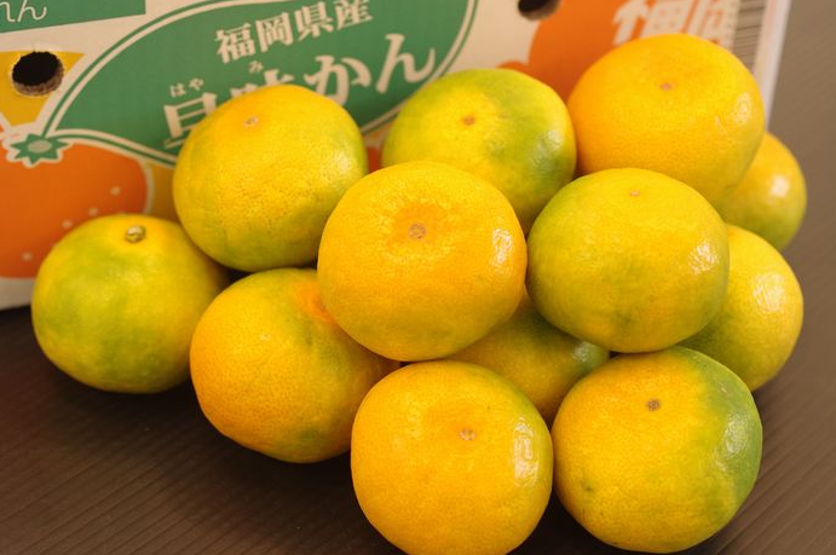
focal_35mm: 76
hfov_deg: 26.7
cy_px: 276
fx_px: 1763
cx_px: 415
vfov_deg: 17.9
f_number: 4
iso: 800
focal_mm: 50
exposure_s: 1/100
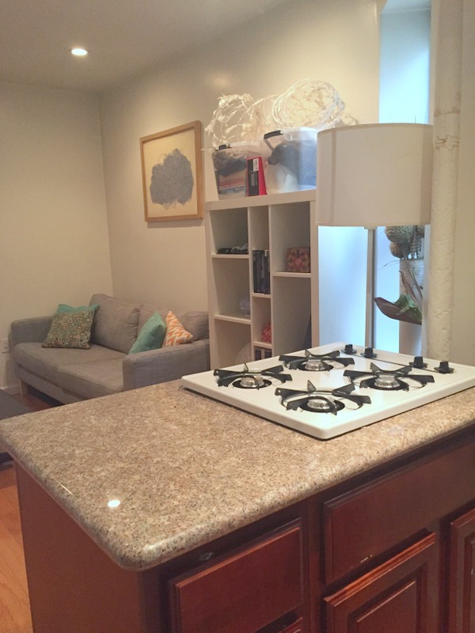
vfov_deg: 61.7
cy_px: 316
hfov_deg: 48.2
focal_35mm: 29
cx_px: 238
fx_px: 531
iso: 250
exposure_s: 1/30
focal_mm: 4.15
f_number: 2.2
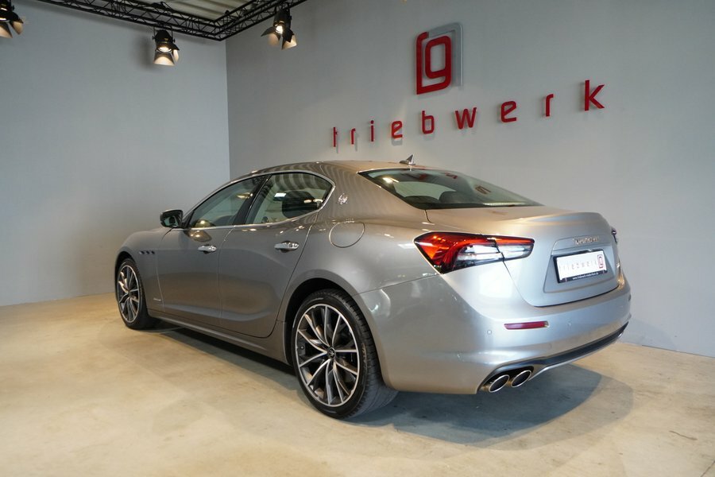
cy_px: 238
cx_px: 358
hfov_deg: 67.4
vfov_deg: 47.9
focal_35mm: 27
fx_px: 536
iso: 2000
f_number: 5.6
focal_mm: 18
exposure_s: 1/60
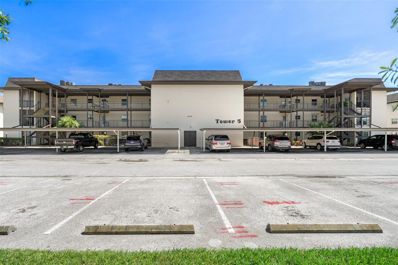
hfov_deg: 93.3
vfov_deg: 70.4
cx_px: 199
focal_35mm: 17
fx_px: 188
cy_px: 132
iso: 320
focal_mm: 17
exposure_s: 1/500
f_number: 8
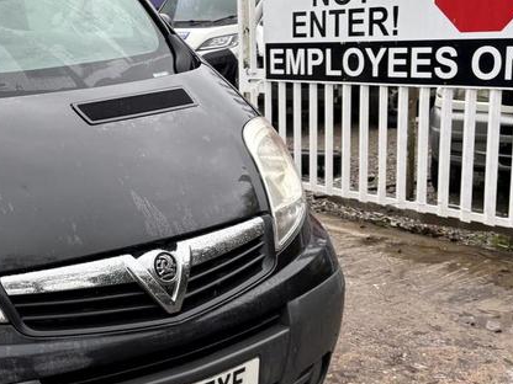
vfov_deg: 26.1
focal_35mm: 56
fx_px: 830
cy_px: 215
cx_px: 5
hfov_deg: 31.8
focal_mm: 5.96
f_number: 1.6
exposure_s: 1/174
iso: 40
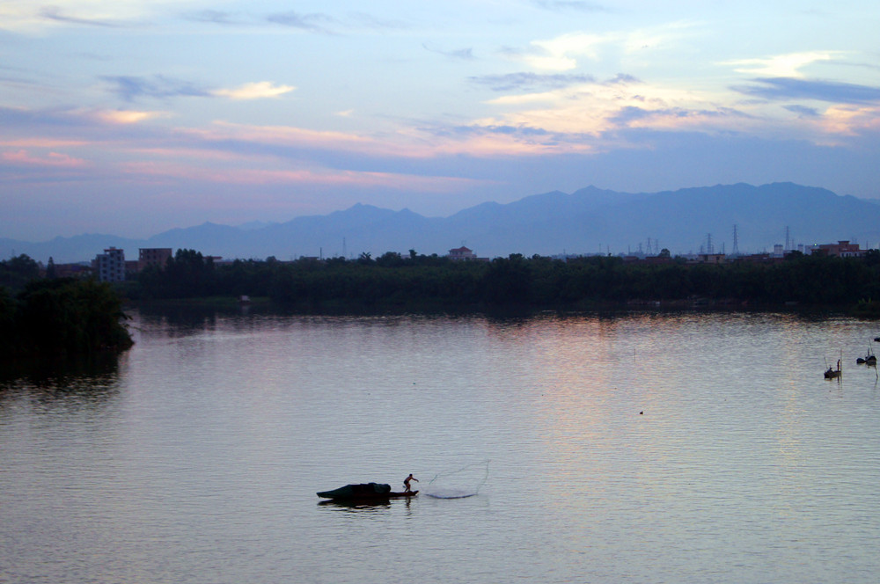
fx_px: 2014
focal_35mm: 82
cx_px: 440
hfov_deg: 24.6
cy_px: 292
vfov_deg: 16.5
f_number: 5.6
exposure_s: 1/160
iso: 400
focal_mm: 55
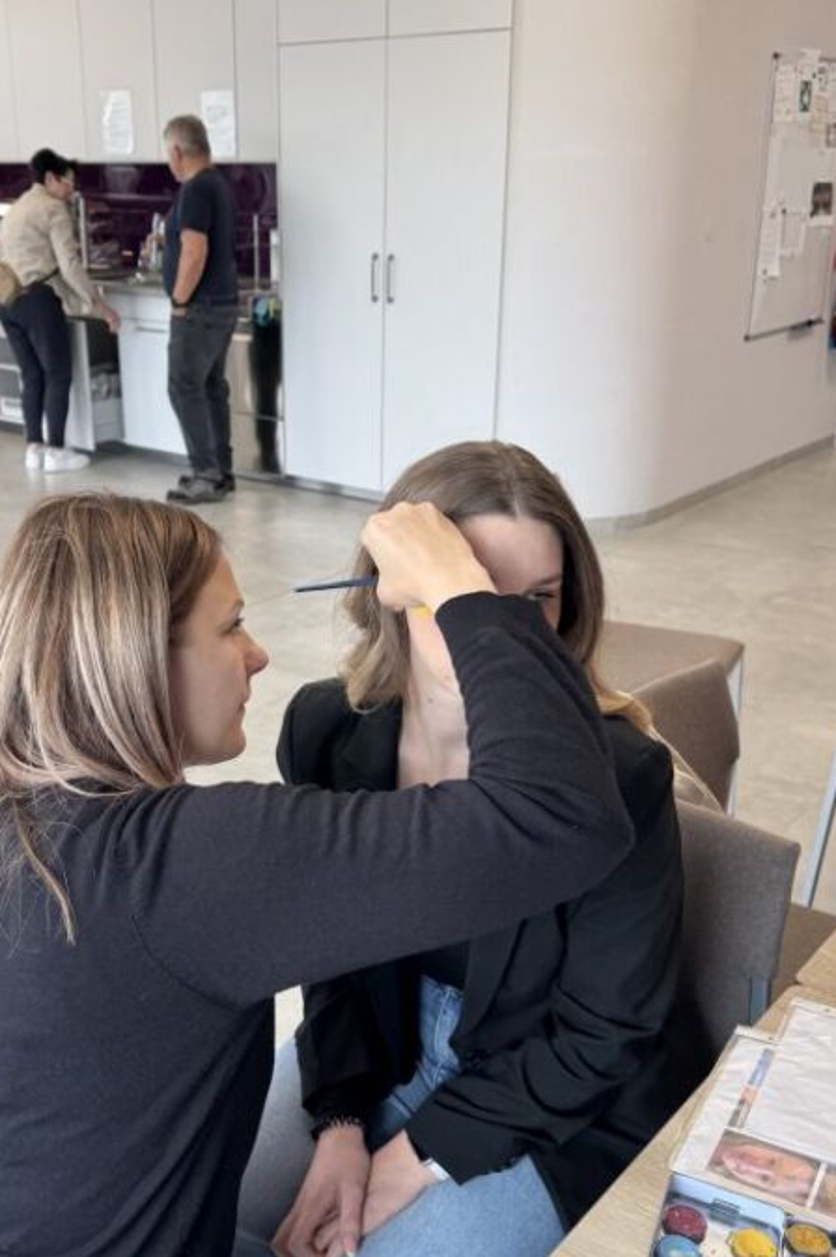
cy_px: 661
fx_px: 1325
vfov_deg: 50.7
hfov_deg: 34.8
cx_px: 306
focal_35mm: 38
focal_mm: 6.76
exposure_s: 1/100
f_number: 1.78
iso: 80
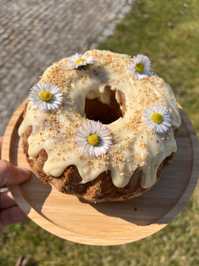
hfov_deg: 44.2
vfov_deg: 56.8
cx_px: 98
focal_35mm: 32
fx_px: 245
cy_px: 138
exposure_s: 1/5882
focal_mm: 5.7
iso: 50
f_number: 1.5
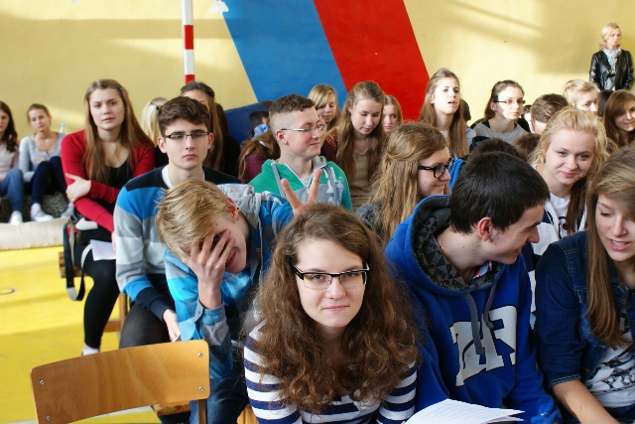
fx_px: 794
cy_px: 212
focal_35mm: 45
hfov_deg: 43.6
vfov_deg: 29.9
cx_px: 318
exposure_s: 1/60
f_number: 5
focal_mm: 30
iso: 200
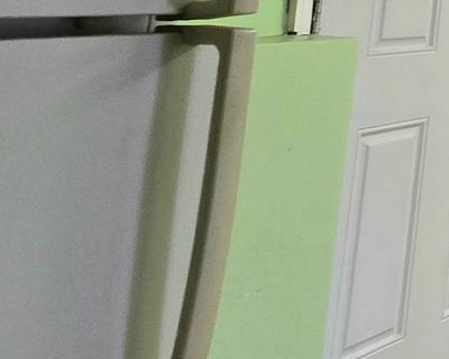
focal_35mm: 64
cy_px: -159
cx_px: 1091
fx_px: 851
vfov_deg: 20.8
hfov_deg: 15.0
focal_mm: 2.2
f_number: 2.2
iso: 125
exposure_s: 1/60.2
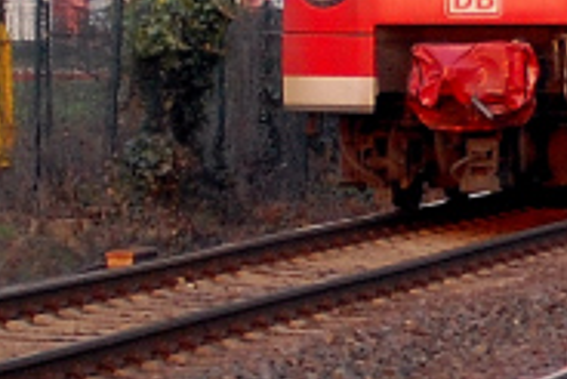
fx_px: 6825
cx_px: 622
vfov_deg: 3.2
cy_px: 45
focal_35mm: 433
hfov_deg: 4.7
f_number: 5
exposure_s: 1/160
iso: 800
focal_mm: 52
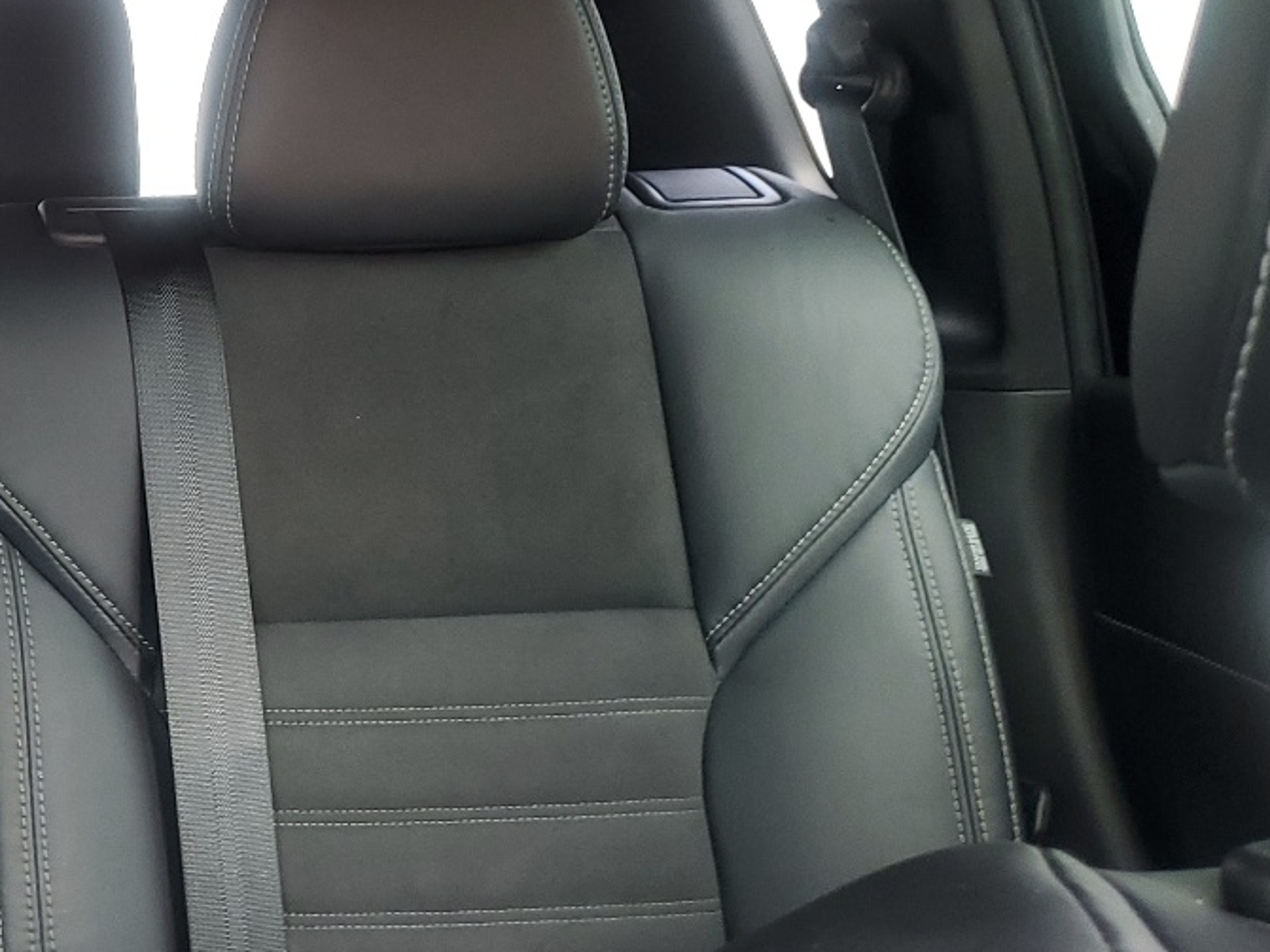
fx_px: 2274
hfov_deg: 27.9
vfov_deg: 23.6
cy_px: 367
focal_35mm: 62
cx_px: -199
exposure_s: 1/60.2
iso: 56
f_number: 1.5
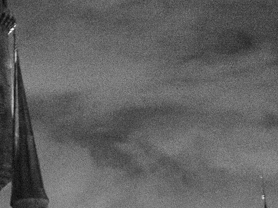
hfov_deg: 9.7
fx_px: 1510
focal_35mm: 188
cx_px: -316
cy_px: 147
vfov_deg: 7.9
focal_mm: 38
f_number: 4
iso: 4000
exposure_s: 1/25
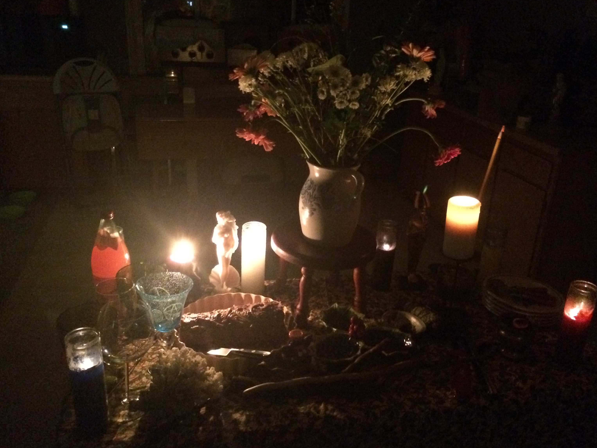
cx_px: 310
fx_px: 535
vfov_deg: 45.4
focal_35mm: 31
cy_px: 234
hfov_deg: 58.3
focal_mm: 4.15
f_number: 2.2
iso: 2000
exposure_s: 1/15
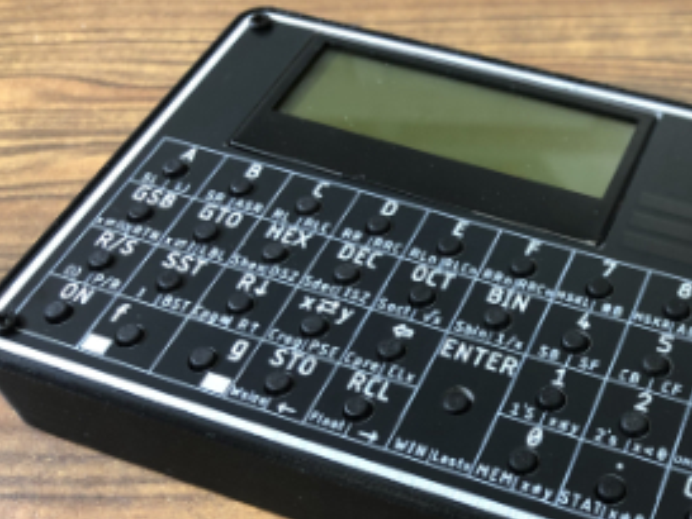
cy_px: 352
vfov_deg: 34.8
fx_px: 820
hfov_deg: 44.9
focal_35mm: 41
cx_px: 477
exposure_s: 1/15
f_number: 1.8
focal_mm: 4
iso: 40
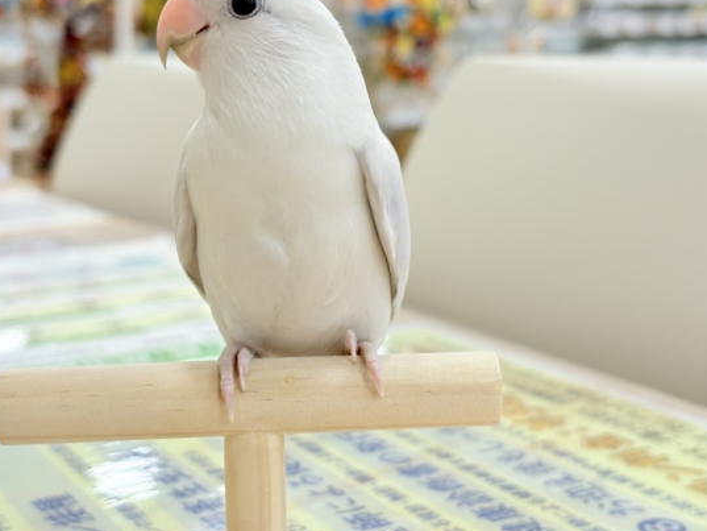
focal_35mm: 62
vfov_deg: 23.6
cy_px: 223
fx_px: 1267
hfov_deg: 31.2
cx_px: 346
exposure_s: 1/100
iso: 80
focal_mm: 5.96
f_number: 1.6
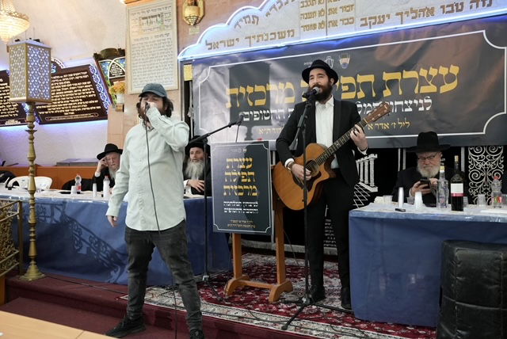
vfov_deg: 38.9
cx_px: 254
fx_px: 481
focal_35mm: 34
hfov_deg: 55.6
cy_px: 170
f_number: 4
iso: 1600
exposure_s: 1/200
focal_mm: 34.1
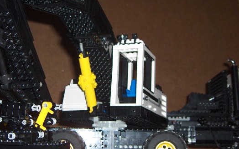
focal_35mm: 57
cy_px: 62
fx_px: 371
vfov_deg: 22.7
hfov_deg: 35.7
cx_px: 106
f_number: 2.9
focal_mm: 9
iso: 100
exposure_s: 1/60
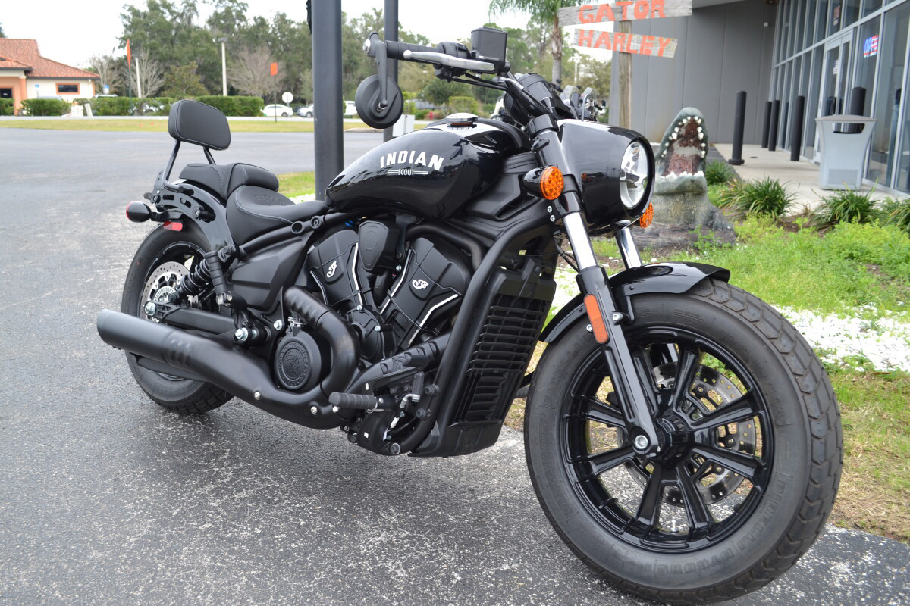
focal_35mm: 33
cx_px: 455
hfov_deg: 57.2
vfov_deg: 40.0
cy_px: 303
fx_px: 834
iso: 140
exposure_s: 1/125
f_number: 5.6
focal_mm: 22
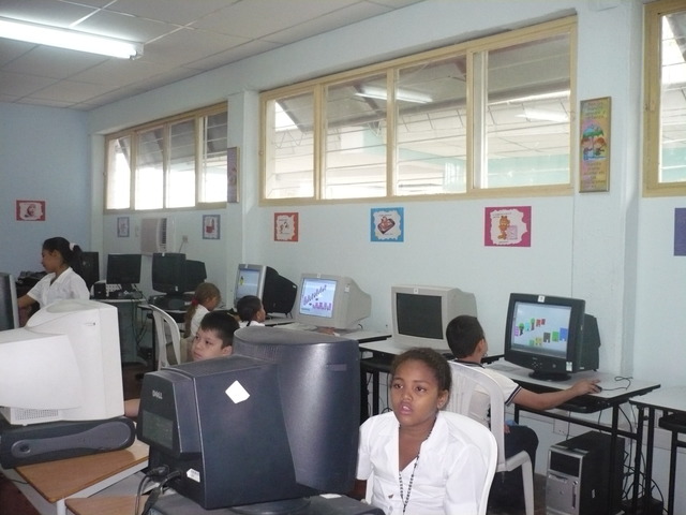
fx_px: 694
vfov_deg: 40.7
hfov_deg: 52.6
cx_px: 343
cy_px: 258
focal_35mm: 35
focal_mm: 5.8
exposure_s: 1/80
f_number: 2.8
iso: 400
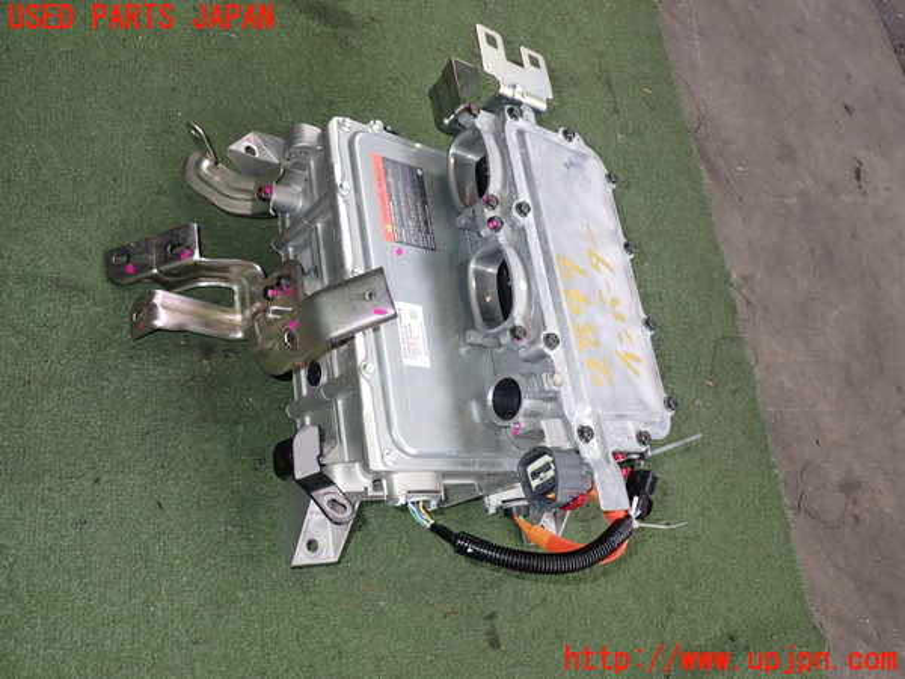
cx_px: 452
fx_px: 784
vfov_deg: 46.8
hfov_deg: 60.0
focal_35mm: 30
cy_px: 340
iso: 100
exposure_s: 1/100
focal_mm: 5.4
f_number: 2.3
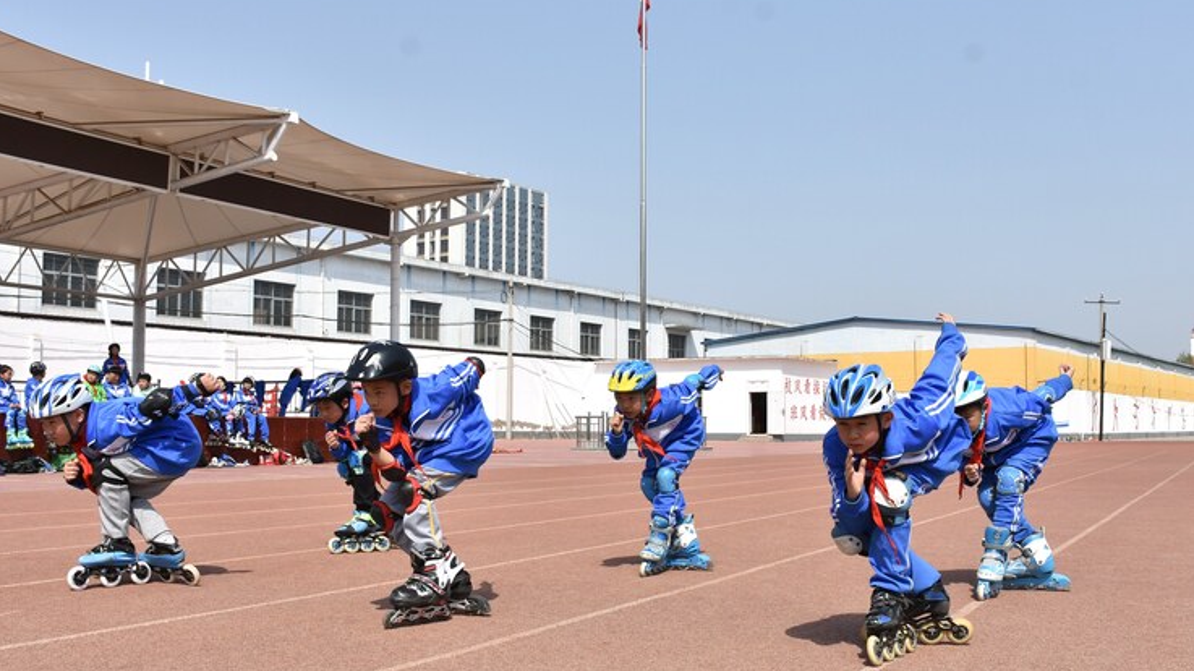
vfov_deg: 36.6
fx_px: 1013
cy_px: 355
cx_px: 591
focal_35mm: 32
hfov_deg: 61.0
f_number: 9
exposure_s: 1/320
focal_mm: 20
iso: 100
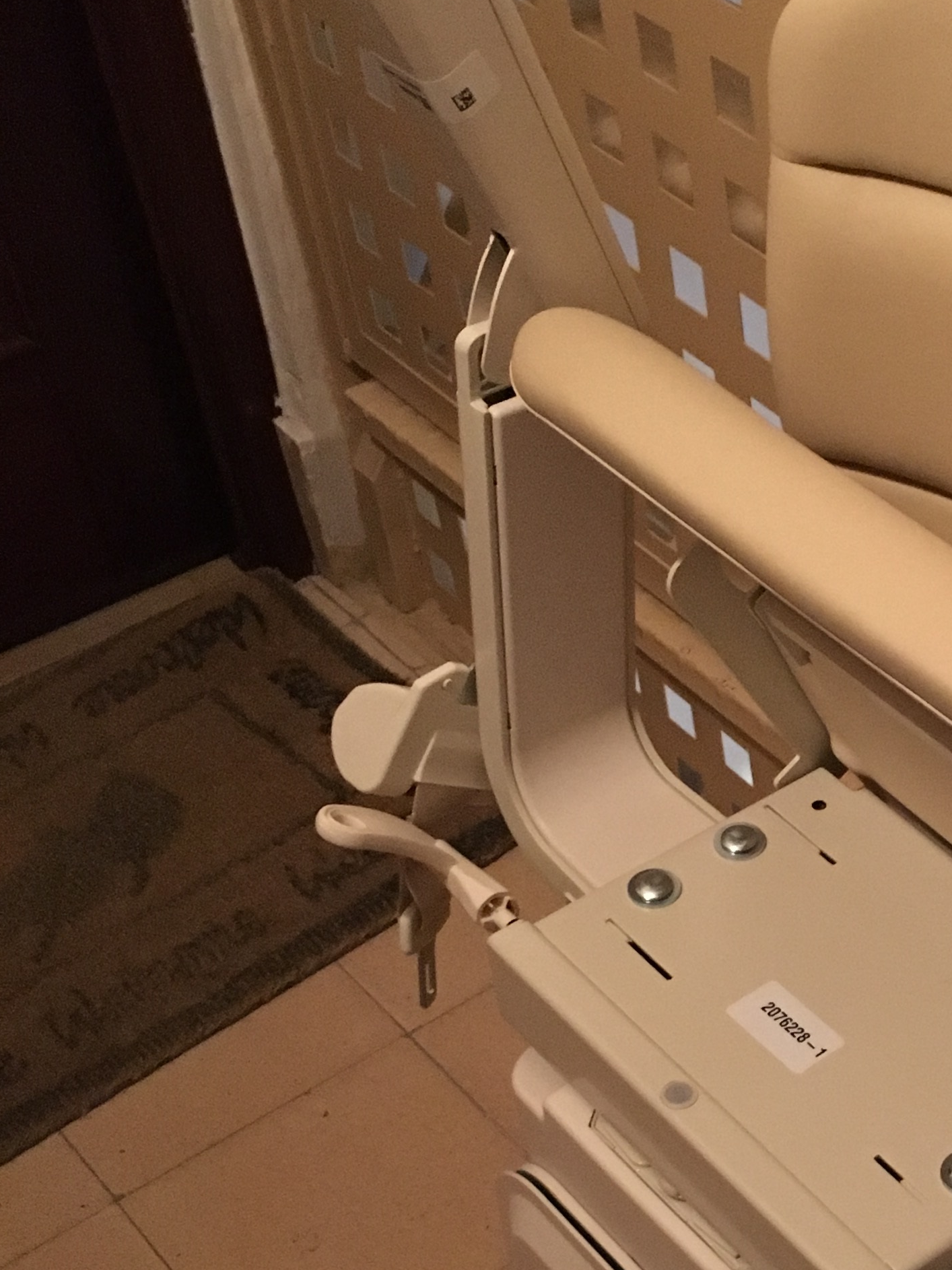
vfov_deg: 30.8
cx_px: 1015
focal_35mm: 62
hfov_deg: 22.5
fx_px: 2274
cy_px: 895
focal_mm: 4.15
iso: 500
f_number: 2.2
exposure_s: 1/17
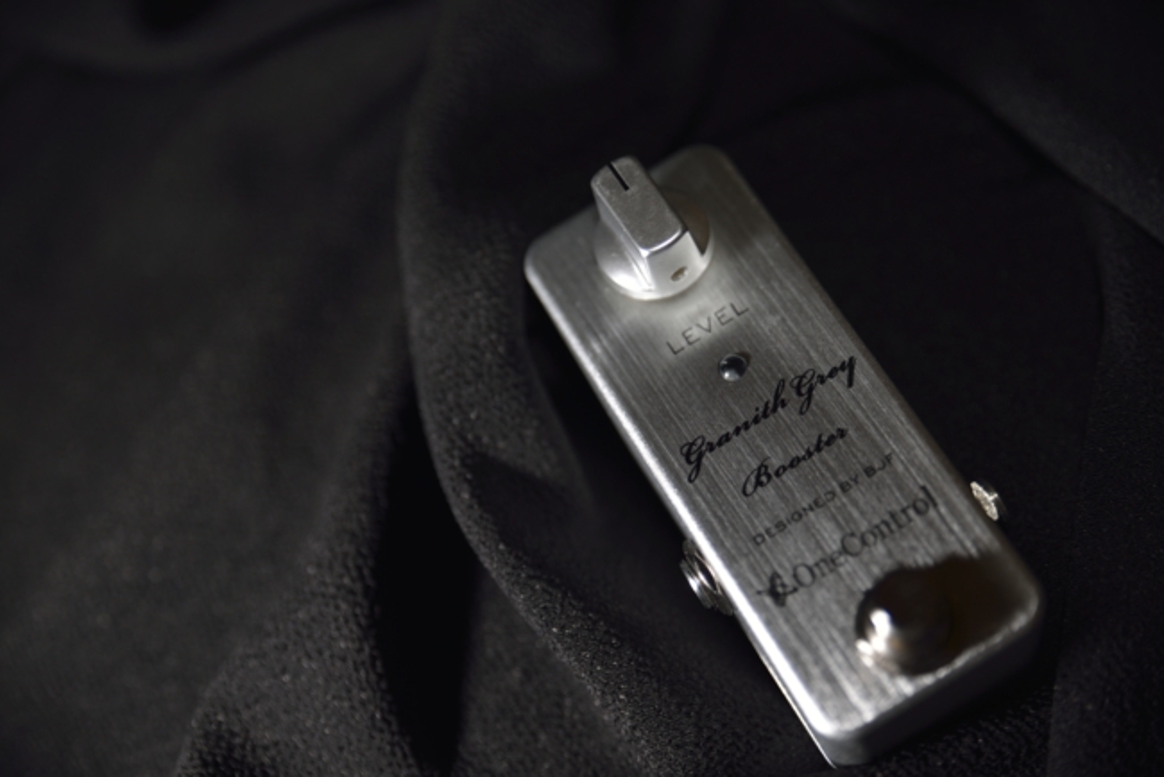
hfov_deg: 30.9
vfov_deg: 20.9
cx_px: 582
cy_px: 388
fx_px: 2102
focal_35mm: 65
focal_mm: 65
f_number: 2.8
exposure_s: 1/60
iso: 200
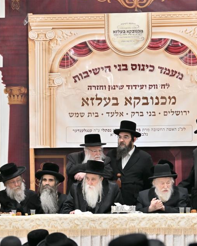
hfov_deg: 5.7
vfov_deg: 7.1
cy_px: 128
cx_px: 137
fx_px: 1976
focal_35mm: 271
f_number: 2.8
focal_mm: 120
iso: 400
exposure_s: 1/125
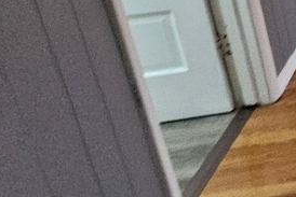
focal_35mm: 71
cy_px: -66
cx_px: 668
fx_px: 584
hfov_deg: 16.4
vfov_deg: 17.9
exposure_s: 1/40
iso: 320
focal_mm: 2.2
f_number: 2.2
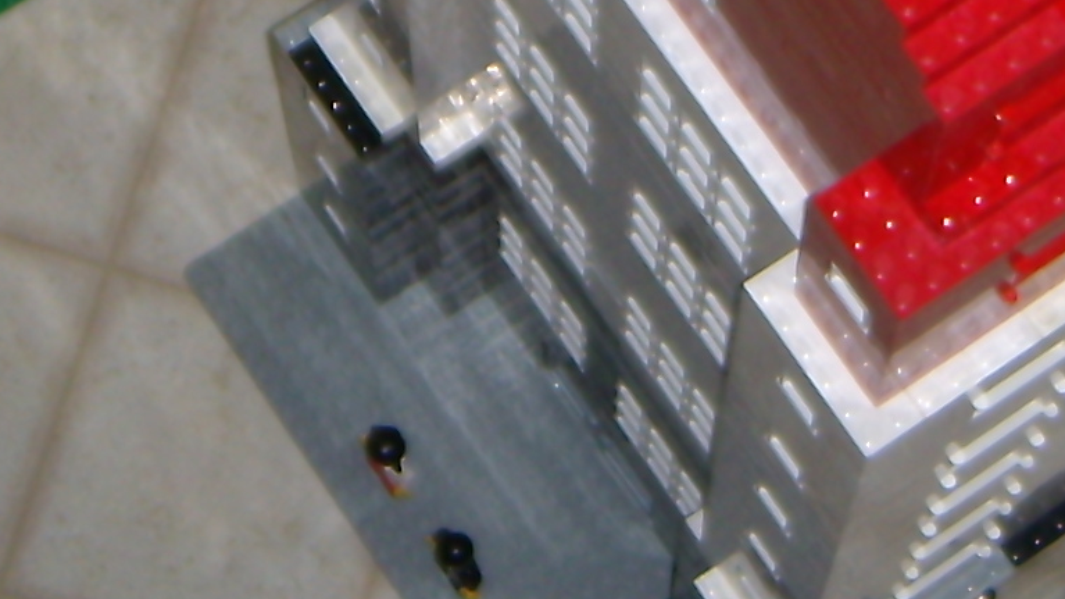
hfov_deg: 14.1
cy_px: -253
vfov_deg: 7.8
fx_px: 4291
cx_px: 646
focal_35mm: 152
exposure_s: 1/60.2
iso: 64
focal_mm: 6.4
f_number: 3.5
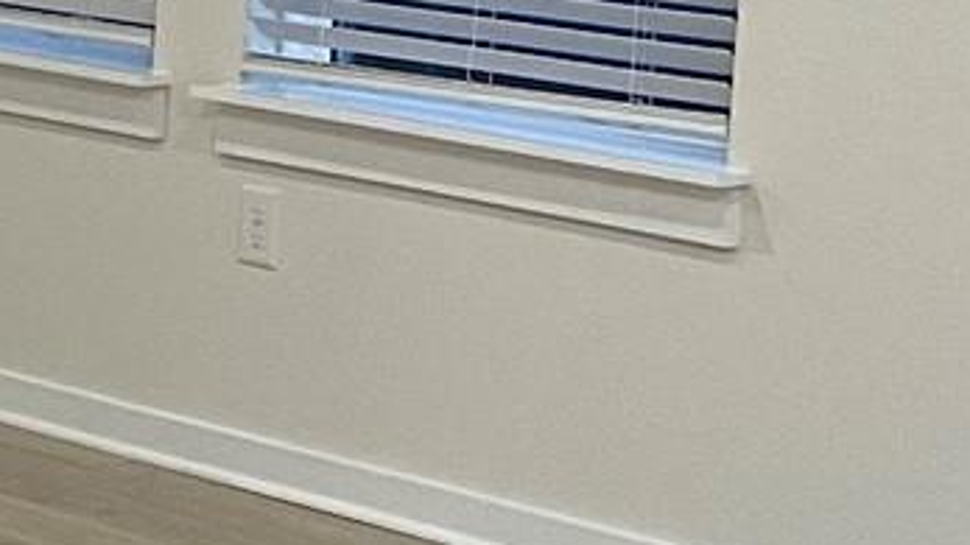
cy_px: 159
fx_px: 4294
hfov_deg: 10.7
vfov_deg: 7.3
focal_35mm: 167
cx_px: -1479
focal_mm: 4.2
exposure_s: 1/60
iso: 80
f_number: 1.6
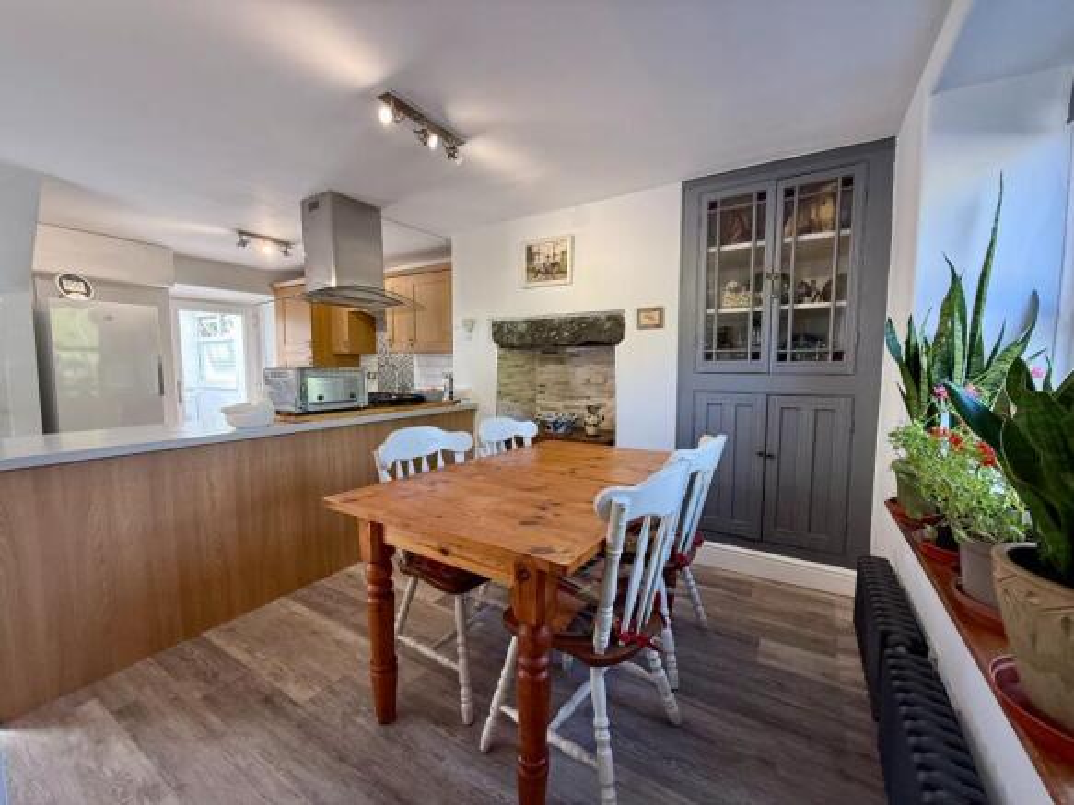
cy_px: 402
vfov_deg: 85.7
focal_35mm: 14
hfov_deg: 102.1
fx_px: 434
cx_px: 537
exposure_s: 1/99
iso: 160
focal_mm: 2.22
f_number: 2.2
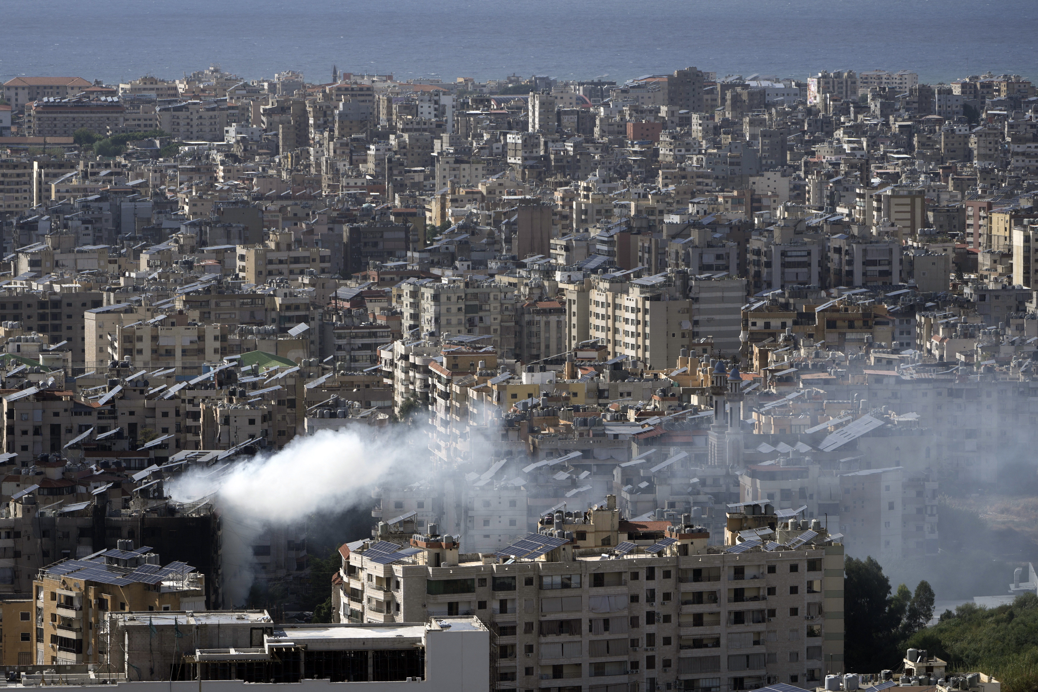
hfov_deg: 11.1
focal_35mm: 185
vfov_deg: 7.4
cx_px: 519
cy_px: 346
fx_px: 5334
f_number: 7.1
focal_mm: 185
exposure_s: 1/1000
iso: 100
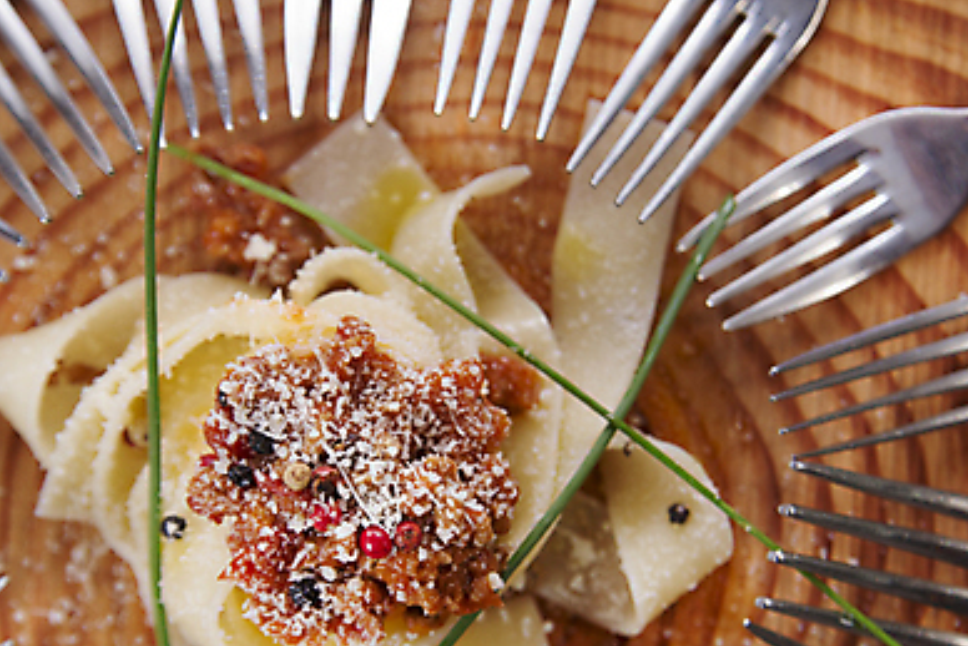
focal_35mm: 85
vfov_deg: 16.0
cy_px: 481
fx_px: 2286
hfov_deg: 23.9
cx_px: 419
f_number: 5.6
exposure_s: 1/125
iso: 100
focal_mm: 55
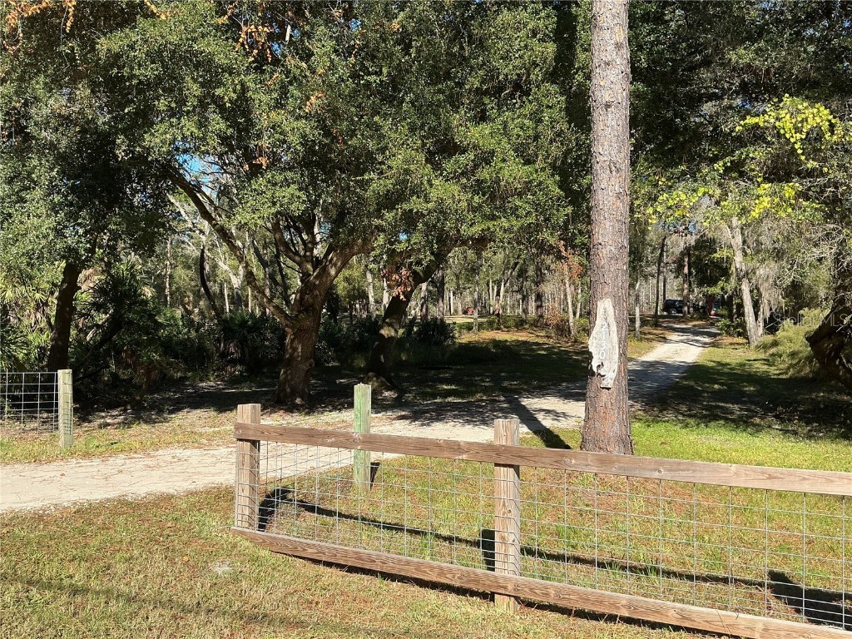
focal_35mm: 29
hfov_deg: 61.7
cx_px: 426
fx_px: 714
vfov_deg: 48.2
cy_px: 320
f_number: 1.8
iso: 25
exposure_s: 1/944
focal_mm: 3
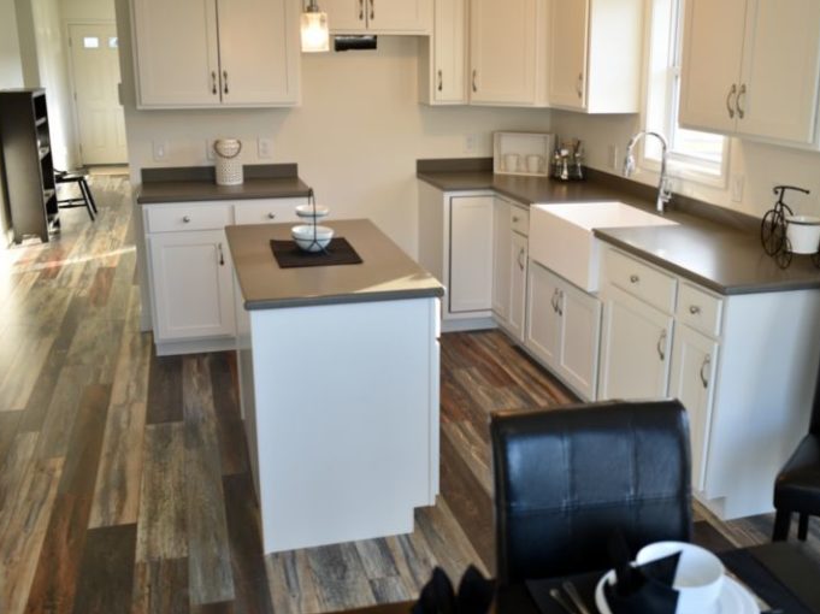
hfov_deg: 48.9
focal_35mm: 38
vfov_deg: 37.7
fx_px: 900
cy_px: 308
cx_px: 453
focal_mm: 35
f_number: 4.5
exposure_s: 1/80
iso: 400
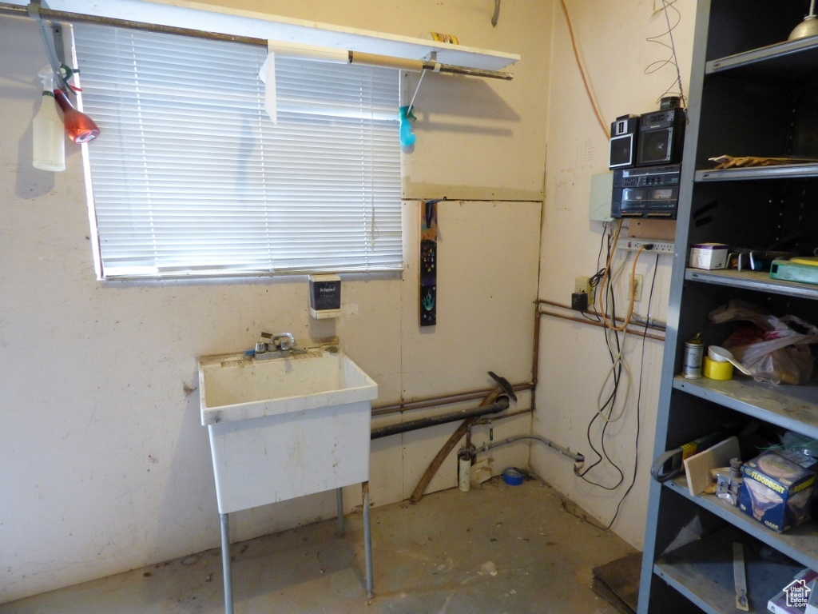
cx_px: 409
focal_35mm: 20
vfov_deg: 66.0
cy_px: 307
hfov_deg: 81.7
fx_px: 473
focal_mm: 3.58
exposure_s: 1/20
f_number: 4
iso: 400
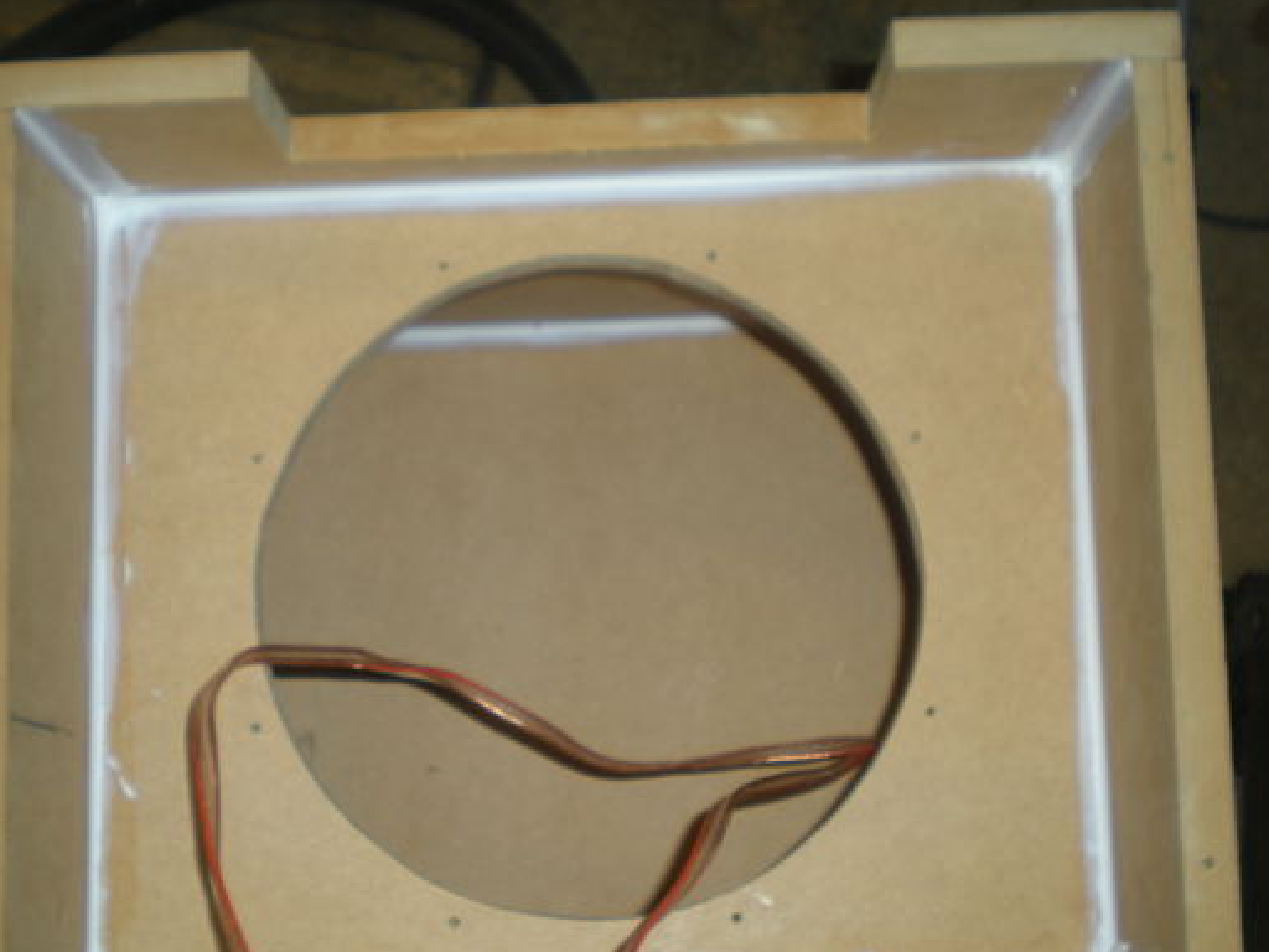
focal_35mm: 55
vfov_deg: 26.5
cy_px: 523
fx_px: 2016
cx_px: 508
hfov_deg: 34.8
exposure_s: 1/60
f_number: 3.5
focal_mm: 7.4
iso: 64
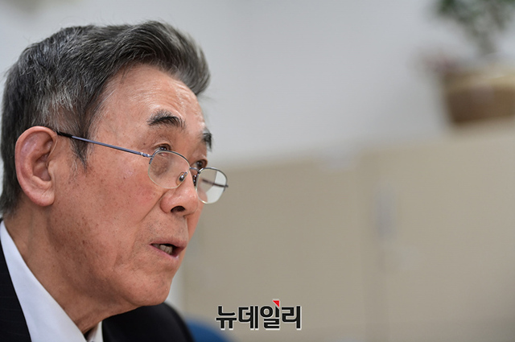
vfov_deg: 11.4
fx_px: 1714
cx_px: 258
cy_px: 171
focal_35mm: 120
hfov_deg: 17.1
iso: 800
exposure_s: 1/250
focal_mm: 120
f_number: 2.8
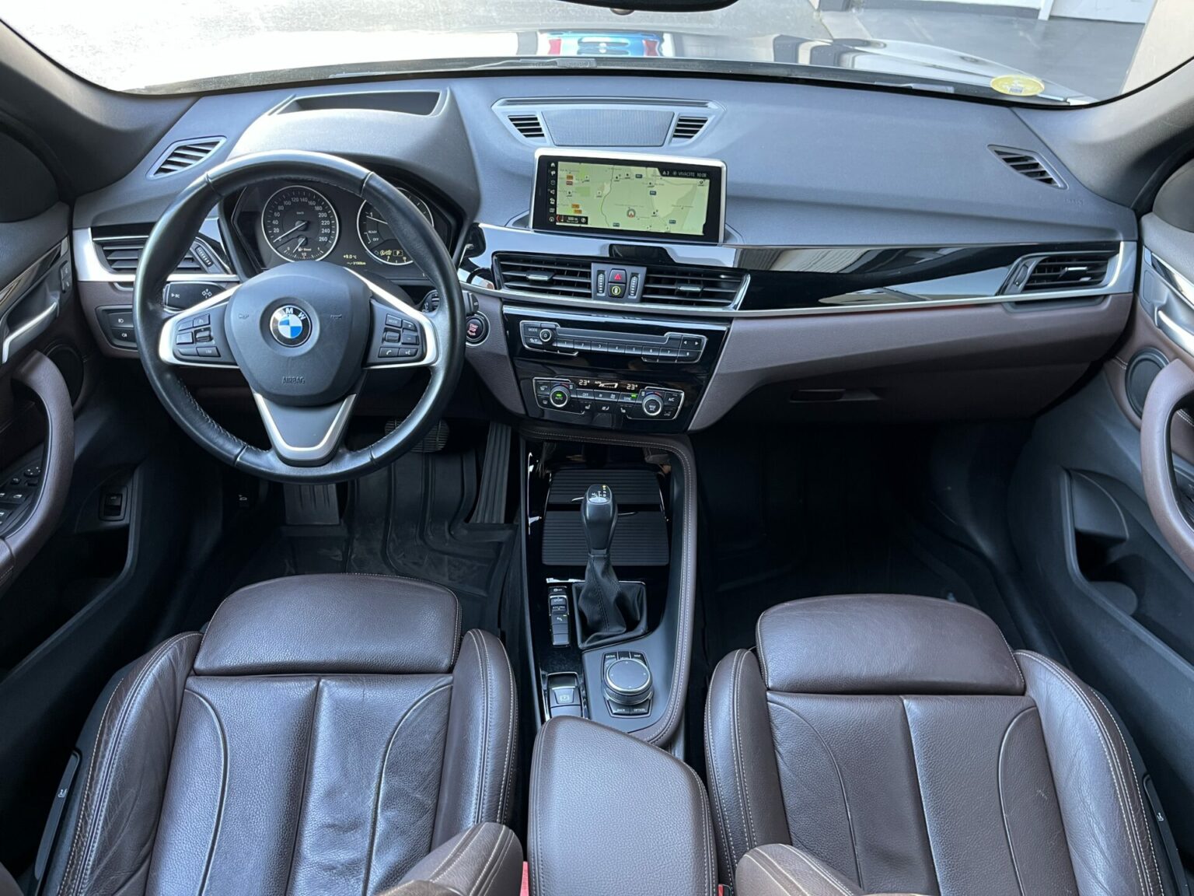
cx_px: 597
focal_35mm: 26
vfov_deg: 53.1
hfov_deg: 67.3
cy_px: 448
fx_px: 897
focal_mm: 5.1
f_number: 1.6
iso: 200
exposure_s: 1/57
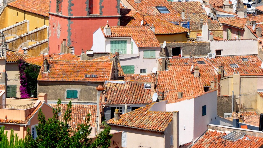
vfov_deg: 3.7
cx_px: 57
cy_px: 6
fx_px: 2302
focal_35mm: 330
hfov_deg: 6.5
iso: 200
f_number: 11
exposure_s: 1/400
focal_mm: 105
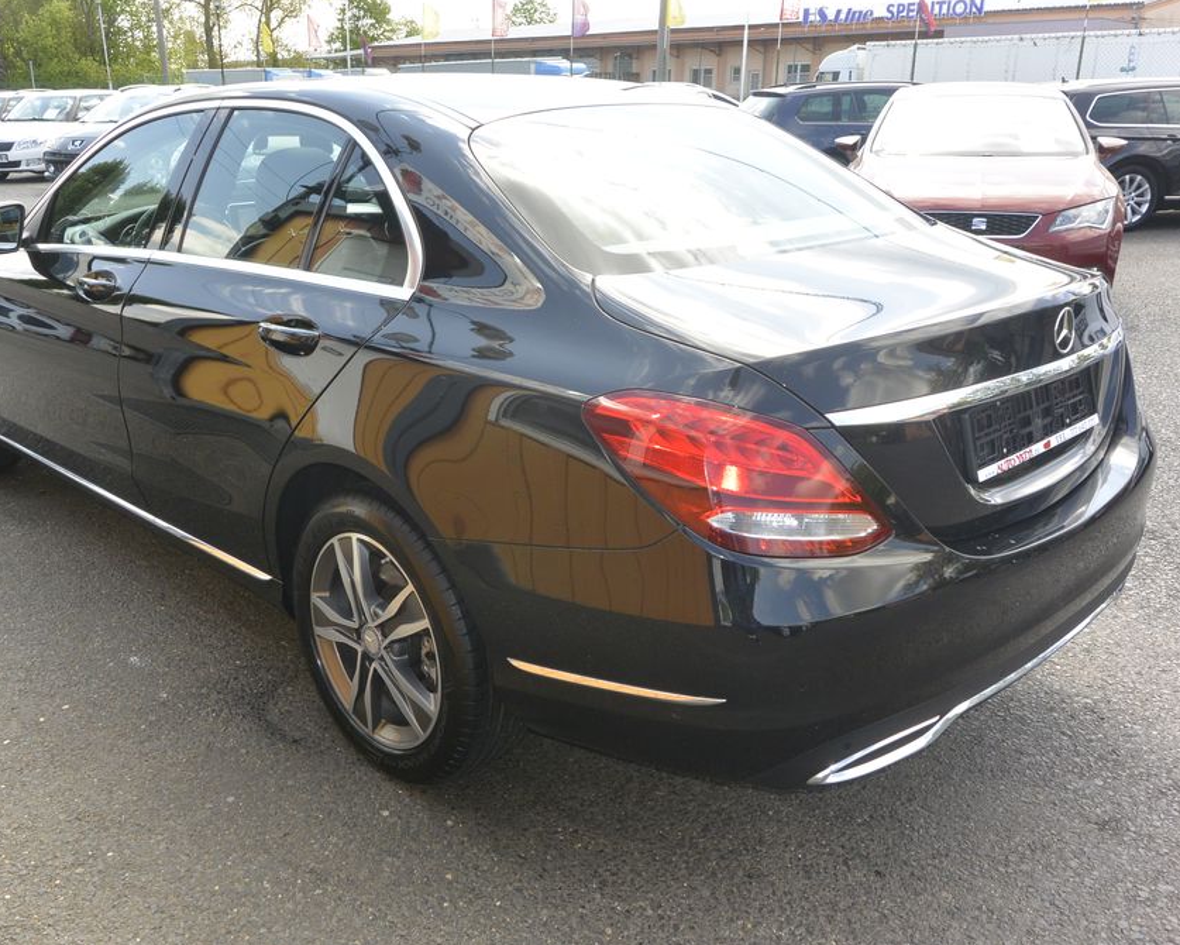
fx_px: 1083
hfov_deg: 57.1
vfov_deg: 47.1
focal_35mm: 31
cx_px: 536
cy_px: 473
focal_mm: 10
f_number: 4.5
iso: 160
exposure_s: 1/250
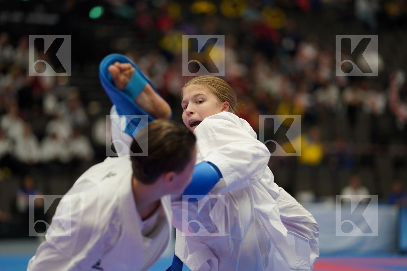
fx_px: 1854
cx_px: 204
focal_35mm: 164
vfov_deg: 8.4
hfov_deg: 12.5
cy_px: 136
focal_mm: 164
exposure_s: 1/500
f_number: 2.8
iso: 1000
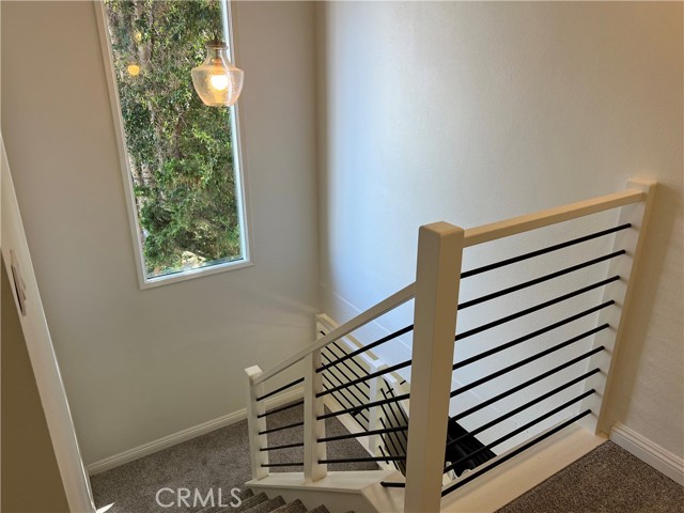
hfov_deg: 67.3
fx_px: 514
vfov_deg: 53.1
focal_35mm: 26
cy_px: 256
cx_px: 342
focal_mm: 5.7
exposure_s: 1/120
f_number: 1.5
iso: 50
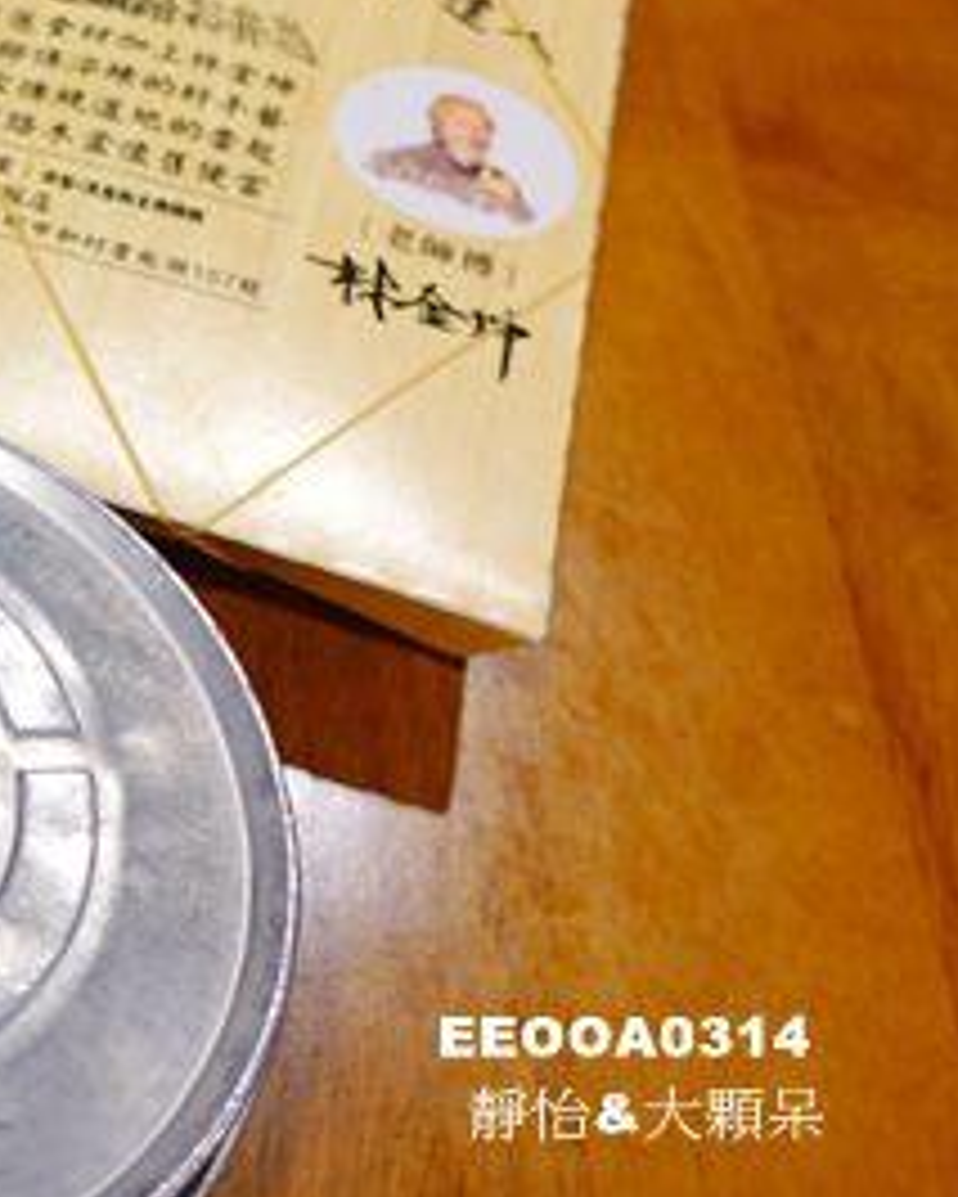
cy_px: 488
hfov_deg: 22.9
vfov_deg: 34.0
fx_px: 1948
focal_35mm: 55
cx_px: -445
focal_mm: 8.8
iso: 160
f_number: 1.8
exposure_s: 1/30
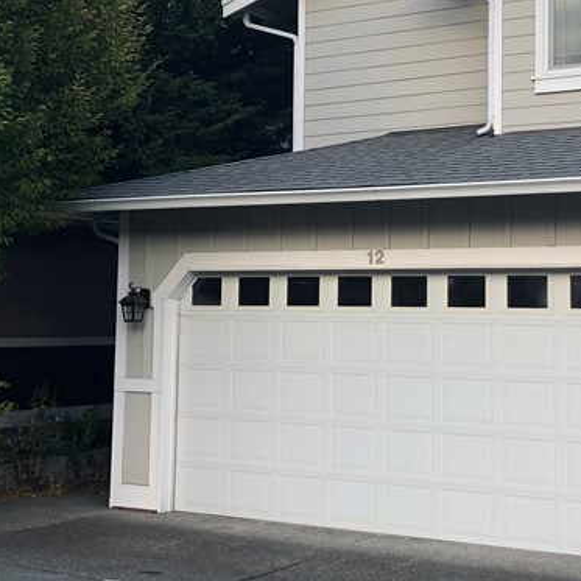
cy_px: 210
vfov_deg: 25.3
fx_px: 1291
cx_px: 343
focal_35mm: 68
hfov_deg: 25.3
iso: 20
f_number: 1.8
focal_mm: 4
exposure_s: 1/313
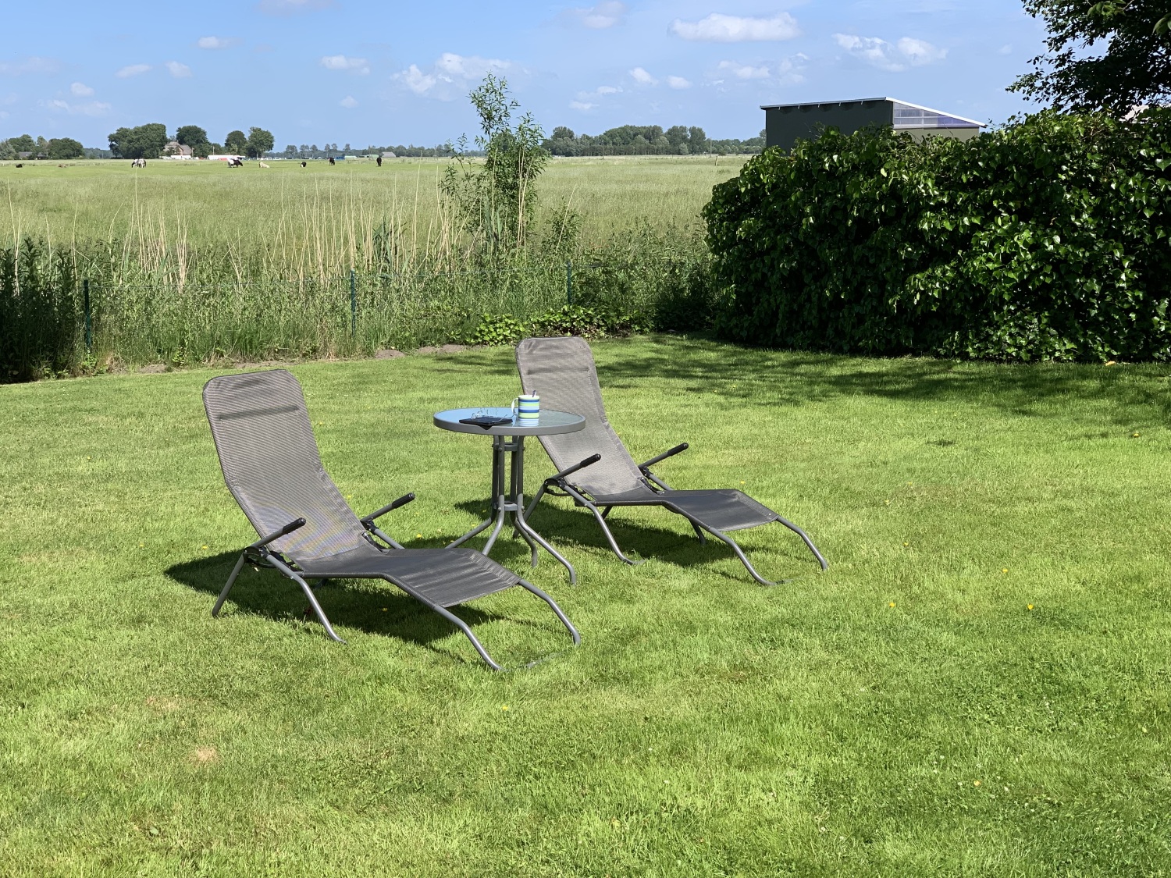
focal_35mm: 52
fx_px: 1759
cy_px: 439
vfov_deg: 28.0
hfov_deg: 36.8
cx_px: 586
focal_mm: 6
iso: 16
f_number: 2.4
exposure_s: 1/922
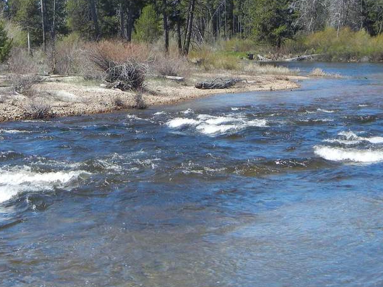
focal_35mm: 95
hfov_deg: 20.6
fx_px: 1052
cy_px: 91
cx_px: 125
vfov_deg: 15.5
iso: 160
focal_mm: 8.1
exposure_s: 1/247
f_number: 7.6
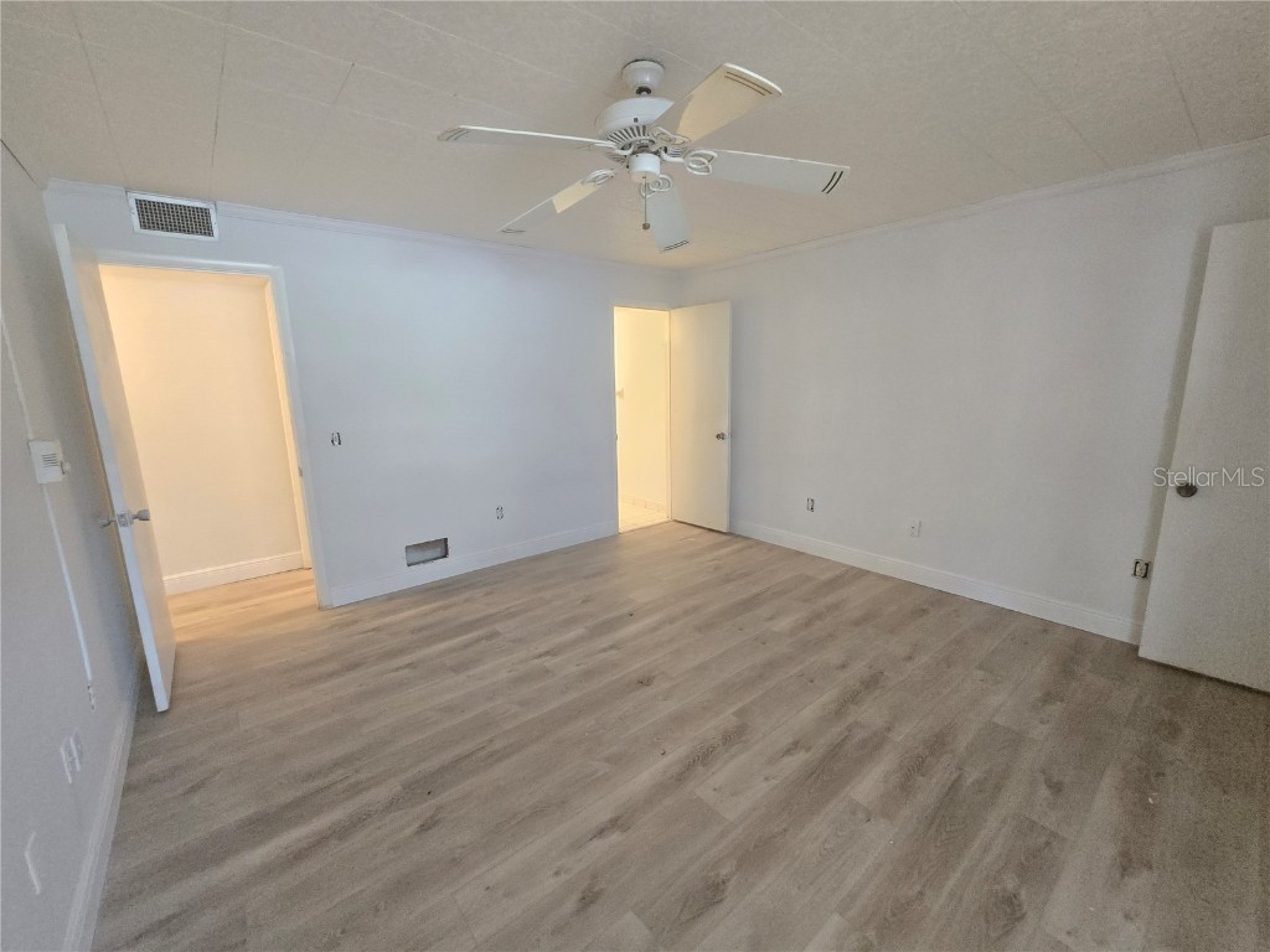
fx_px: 477
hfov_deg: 106.2
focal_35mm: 13
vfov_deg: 89.9
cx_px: 635
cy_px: 476
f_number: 2.2
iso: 1250
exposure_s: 1/60
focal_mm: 2.2
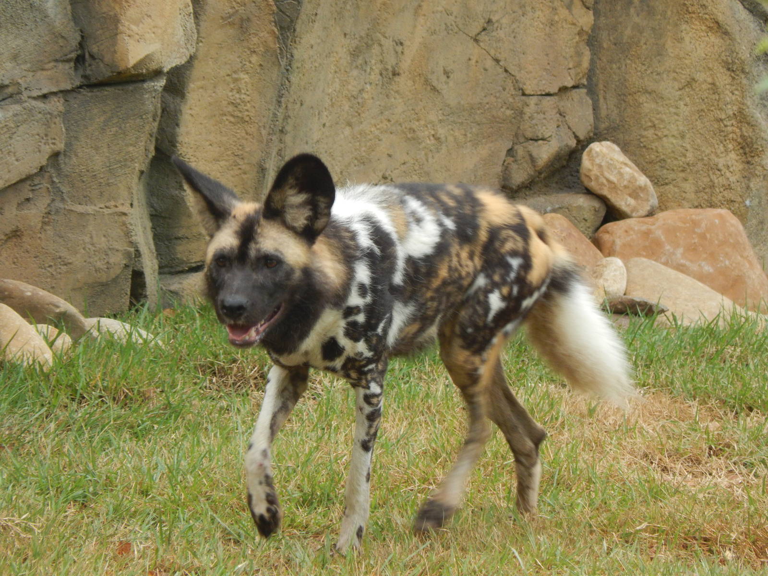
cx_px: 384
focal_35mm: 603
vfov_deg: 2.5
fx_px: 13378
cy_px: 288
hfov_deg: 3.3
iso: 280
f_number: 5.8
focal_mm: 107.1
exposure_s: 1/125
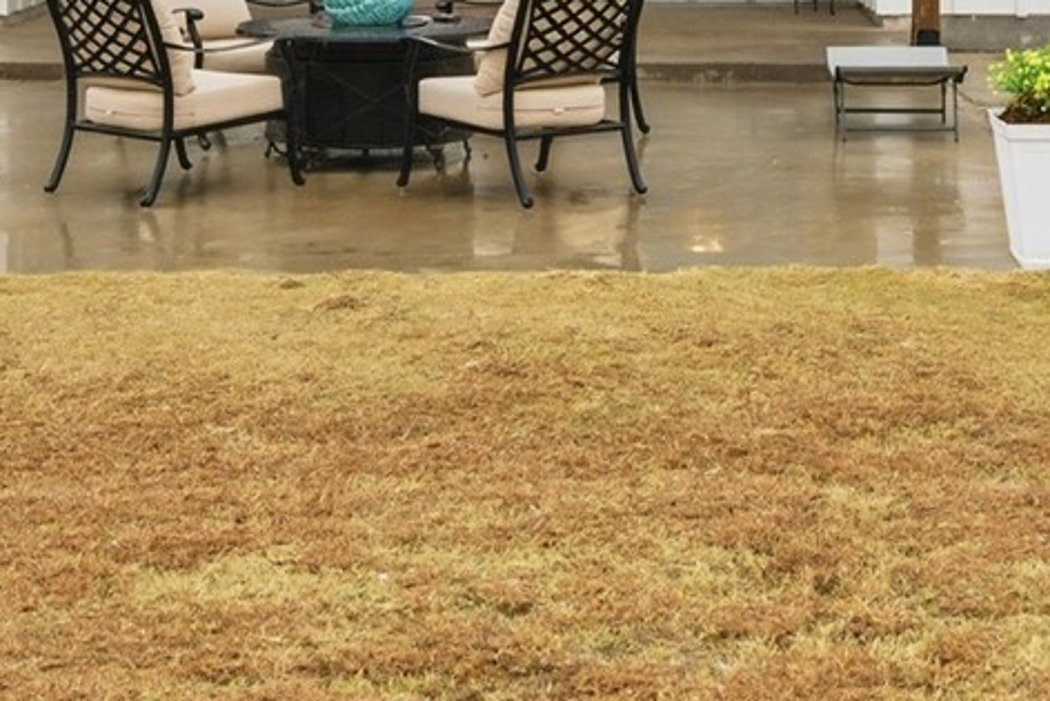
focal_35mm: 92
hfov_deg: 22.1
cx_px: 666
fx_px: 2684
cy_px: -146
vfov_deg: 14.4
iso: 320
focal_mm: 20
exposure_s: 1/1000
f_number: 9
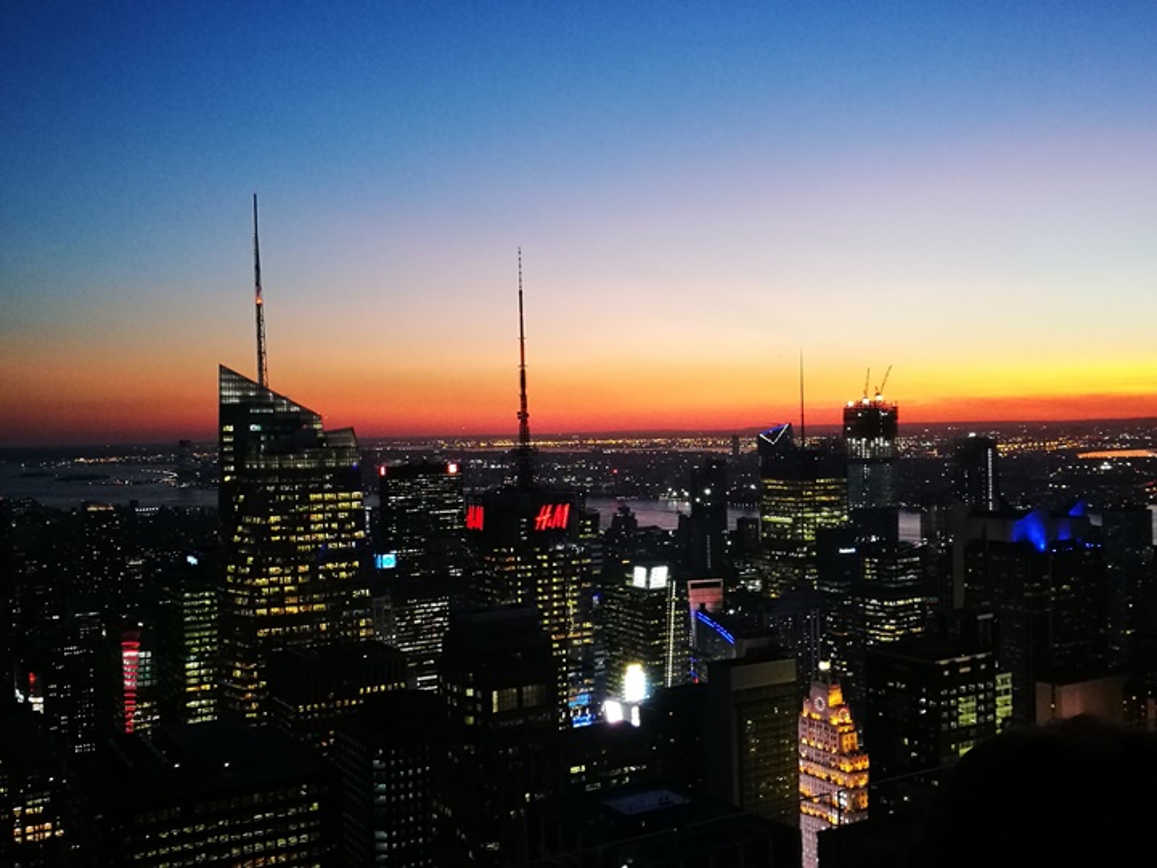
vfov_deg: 39.7
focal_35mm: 36
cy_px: 434
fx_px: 1203
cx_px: 578
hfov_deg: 51.4
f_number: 2.2
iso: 400
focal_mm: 4.5
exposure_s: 1/30
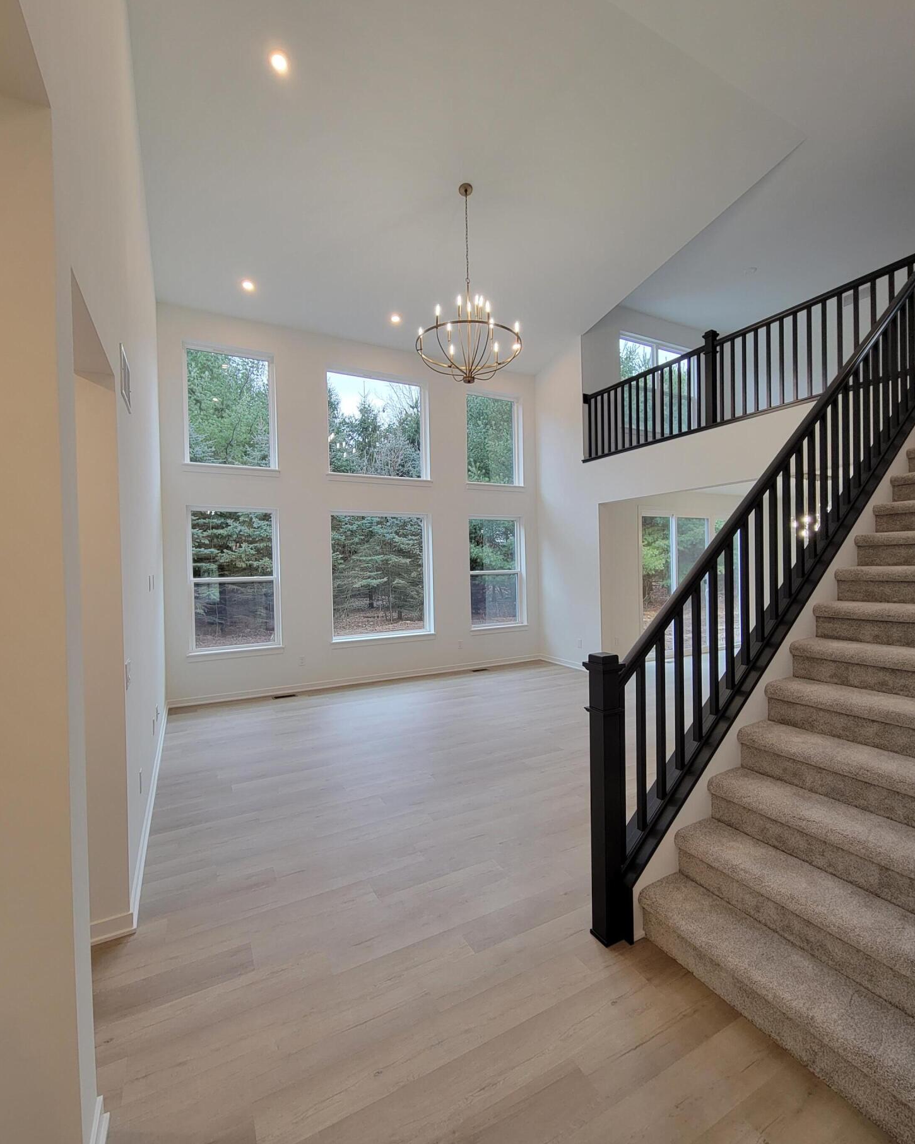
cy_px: 569
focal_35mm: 14
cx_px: 472
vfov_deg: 100.7
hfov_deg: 87.9
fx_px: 474
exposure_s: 1/60
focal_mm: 2.2
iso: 80
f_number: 2.2
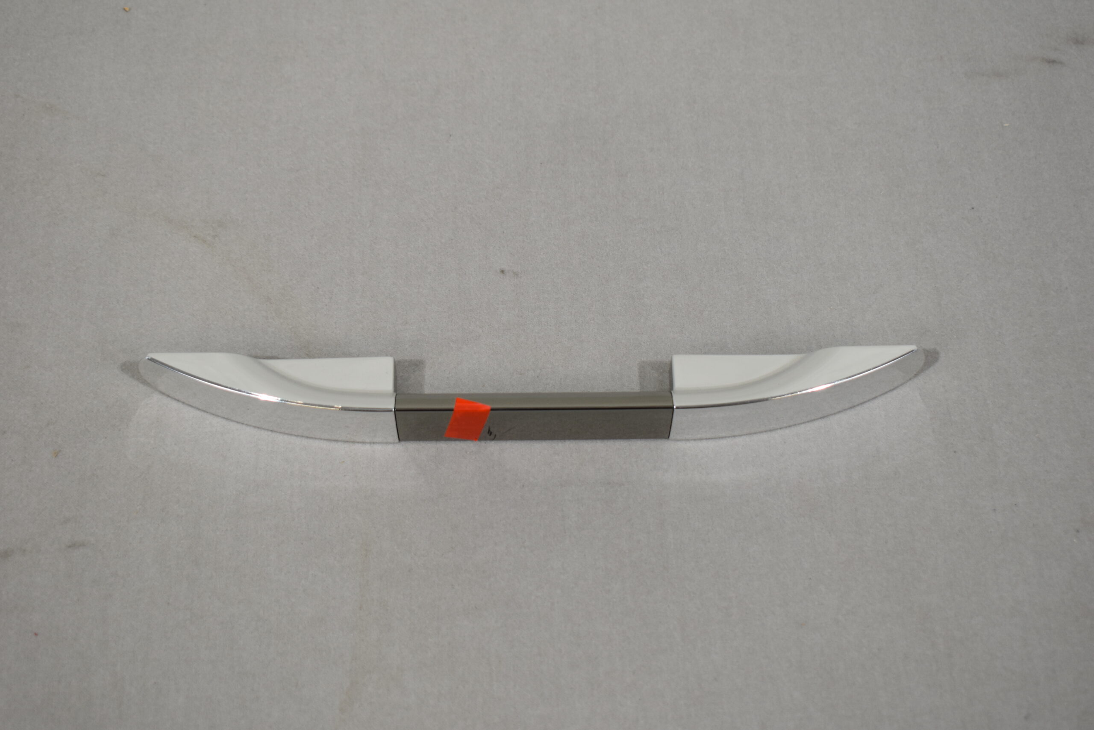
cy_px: 365
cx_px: 547
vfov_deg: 25.8
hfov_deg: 37.8
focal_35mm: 52
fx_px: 1595
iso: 400
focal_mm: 35
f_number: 5.6
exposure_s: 1/125
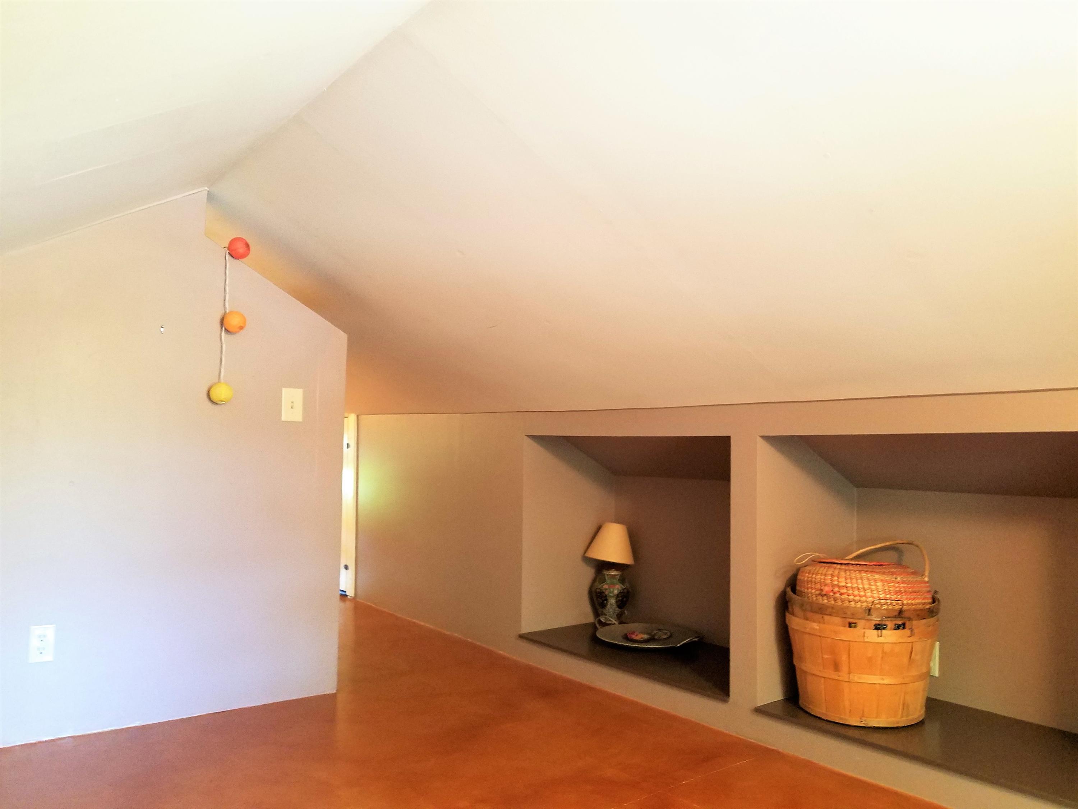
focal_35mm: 26
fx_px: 810
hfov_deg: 67.3
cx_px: 539
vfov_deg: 53.1
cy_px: 404
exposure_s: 1/10
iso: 200
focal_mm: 4.2
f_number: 1.7
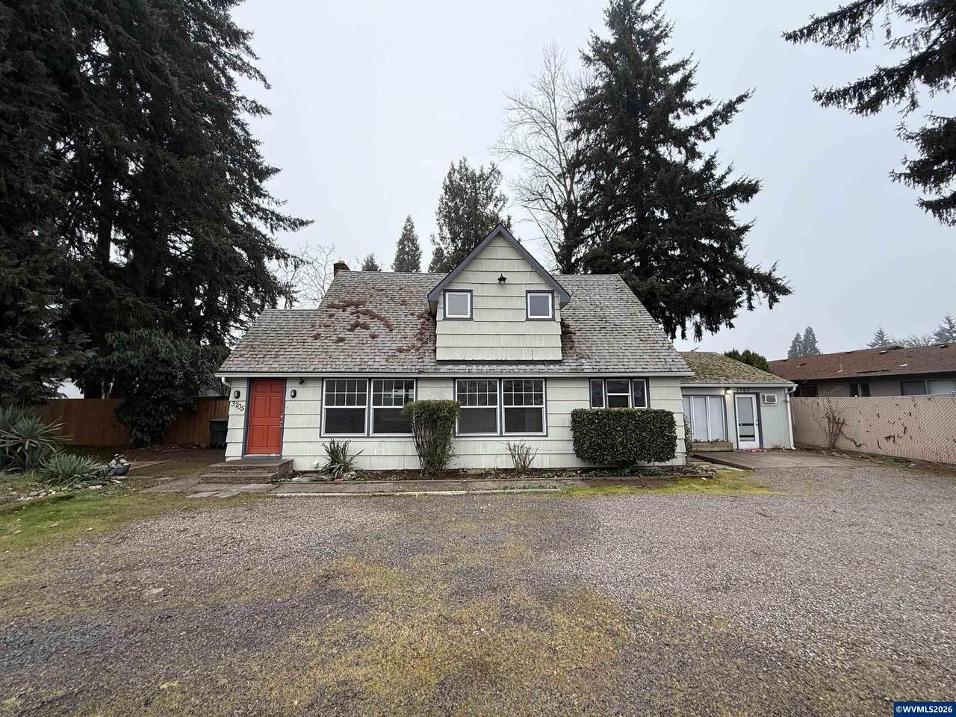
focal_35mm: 14
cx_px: 478
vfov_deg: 85.7
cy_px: 358
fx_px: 387
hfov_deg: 102.1
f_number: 2.2
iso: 80
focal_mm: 2.22
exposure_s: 1/99
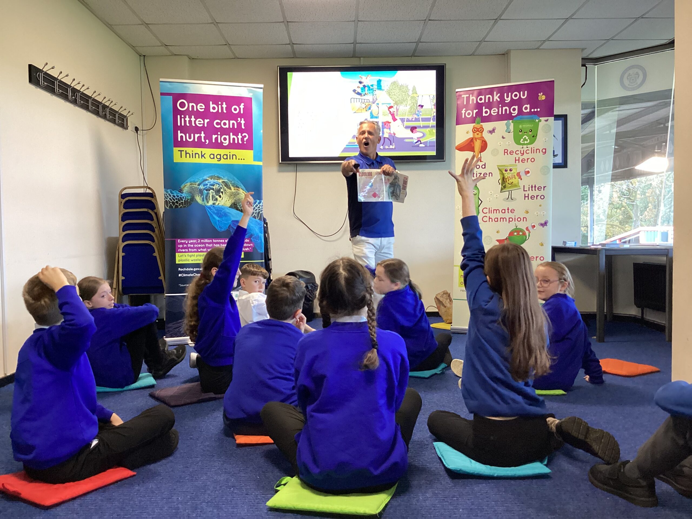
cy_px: 260
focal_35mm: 31
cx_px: 346
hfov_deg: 58.4
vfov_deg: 45.4
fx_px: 620
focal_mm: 3.3
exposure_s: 1/50
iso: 250
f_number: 2.4
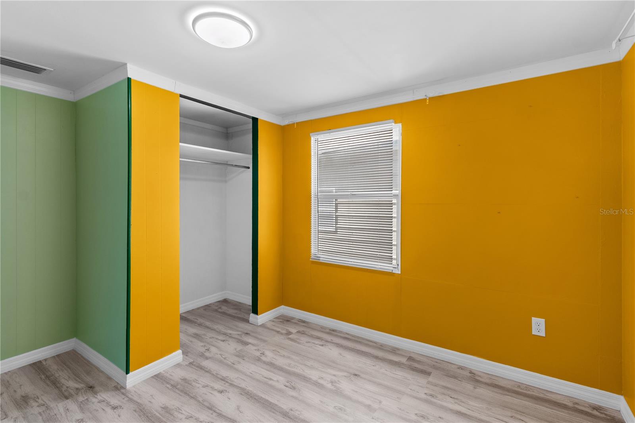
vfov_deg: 77.3
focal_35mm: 15
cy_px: 212
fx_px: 265
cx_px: 318
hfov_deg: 100.4
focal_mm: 10
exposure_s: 1/5
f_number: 7.1
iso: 100
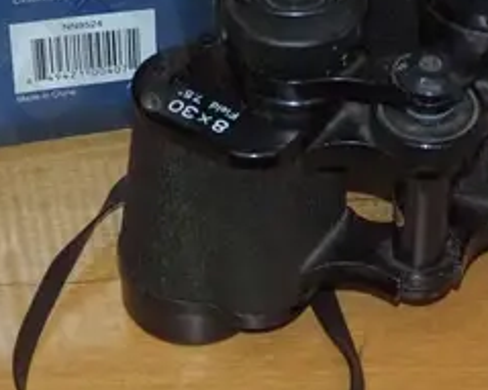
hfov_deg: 12.1
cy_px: -129
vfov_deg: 9.5
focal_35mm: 159
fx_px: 2295
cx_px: 290
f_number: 5.6
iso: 2500
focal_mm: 19
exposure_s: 1/160
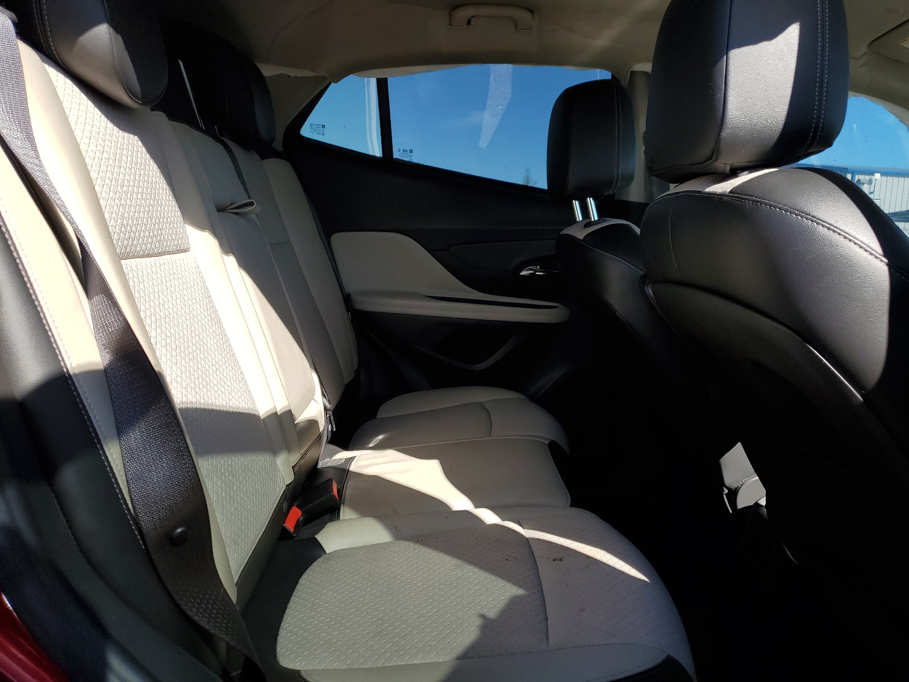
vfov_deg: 53.1
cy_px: 341
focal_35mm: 26
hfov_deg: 67.3
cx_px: 454
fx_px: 683
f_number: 1.5
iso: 50
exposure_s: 1/1250
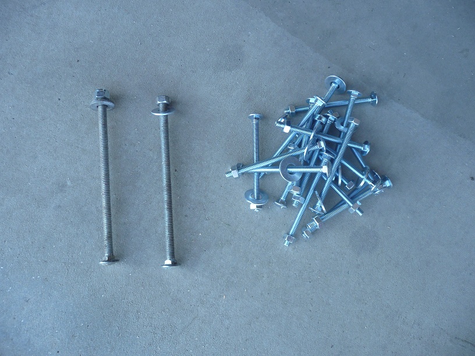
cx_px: 238
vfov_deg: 49.7
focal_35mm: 28
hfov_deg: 63.4
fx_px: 384
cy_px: 178
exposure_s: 1/50
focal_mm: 4.7
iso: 100
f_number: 3.3
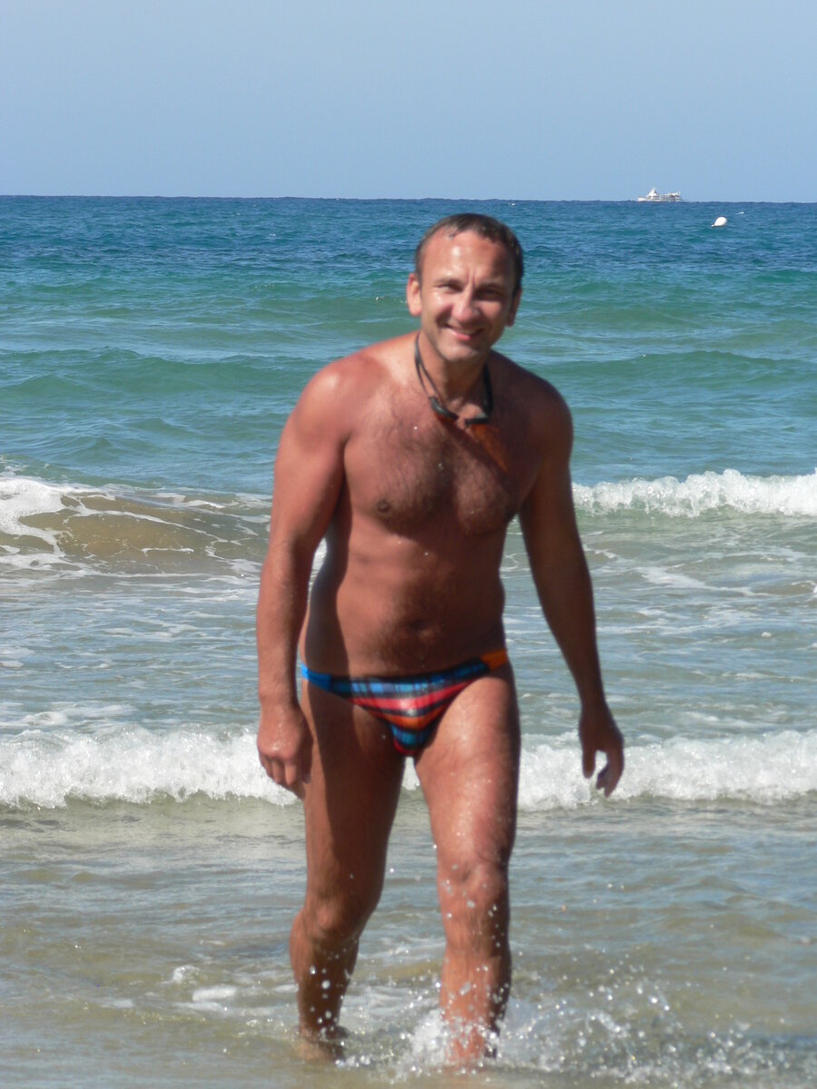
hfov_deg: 7.1
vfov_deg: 9.5
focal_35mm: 209
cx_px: 408
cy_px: 544
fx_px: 6577
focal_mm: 34.8
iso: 80
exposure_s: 1/320
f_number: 5
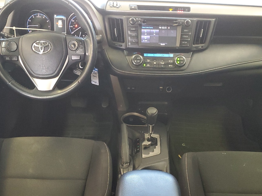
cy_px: 131
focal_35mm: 40
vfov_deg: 35.6
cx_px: 142
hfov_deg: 46.7
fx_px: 303
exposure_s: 1/40
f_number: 1.5
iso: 301
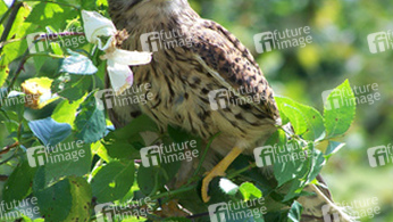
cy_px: 125
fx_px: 4983
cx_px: 224
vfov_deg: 2.5
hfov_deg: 4.5
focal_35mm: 478
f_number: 3.7
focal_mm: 63
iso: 100
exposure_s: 1/400
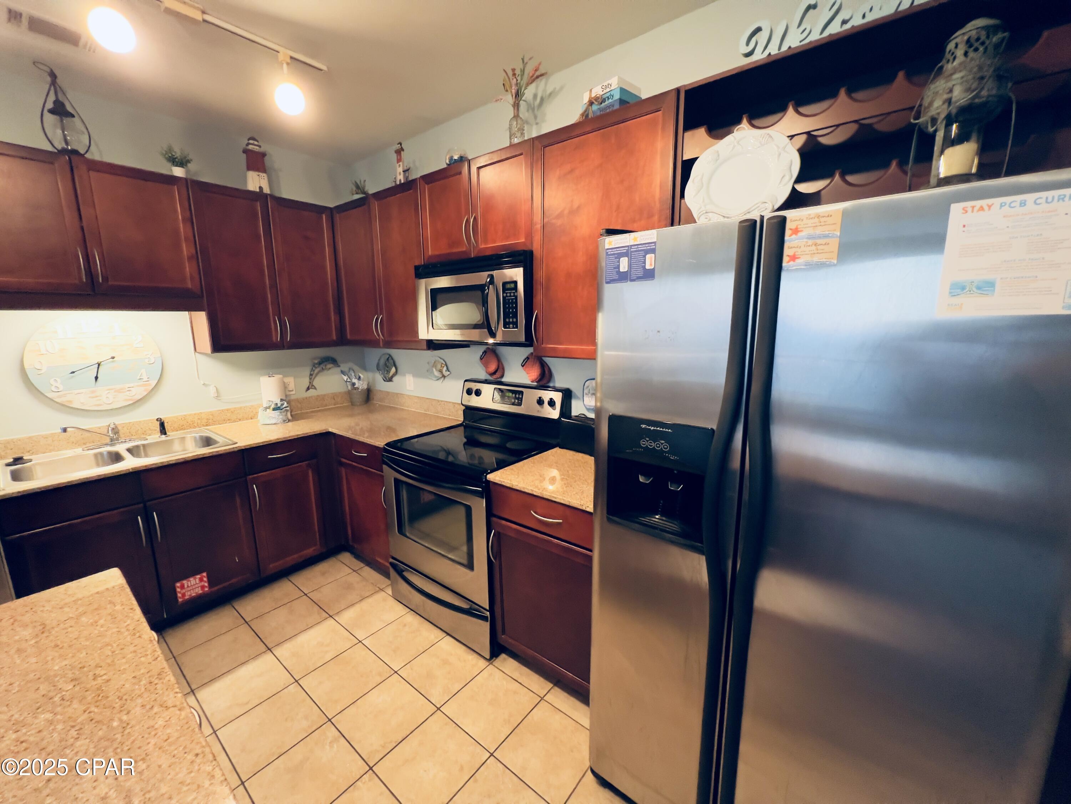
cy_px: 402
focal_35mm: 13
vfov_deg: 89.9
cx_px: 536
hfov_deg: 106.2
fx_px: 402
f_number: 1.8
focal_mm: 1.57
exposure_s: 1/60
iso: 1000
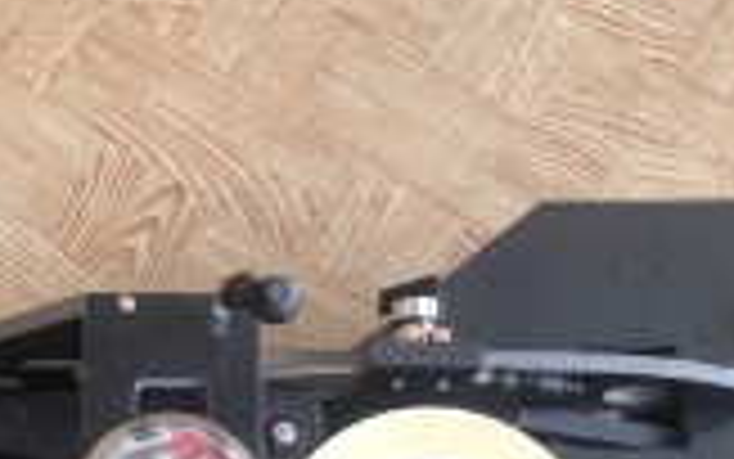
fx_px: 1721
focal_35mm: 86
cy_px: 495
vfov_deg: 14.9
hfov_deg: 23.5
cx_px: 99
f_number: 2.4
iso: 125
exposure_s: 1/20
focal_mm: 4.12
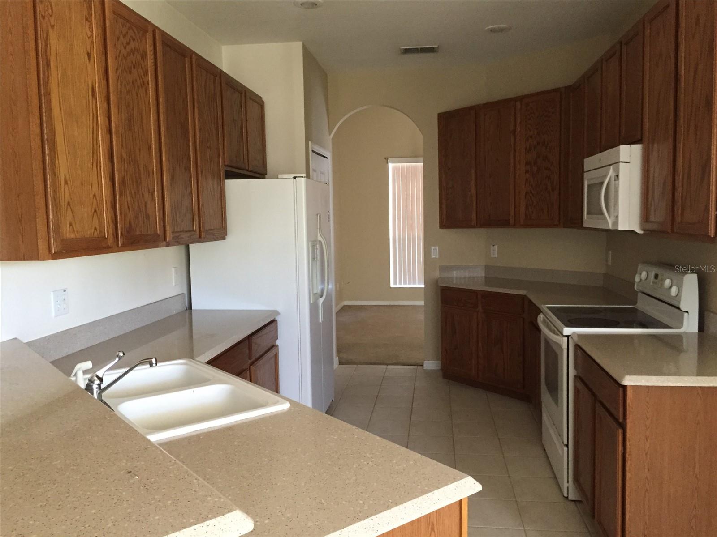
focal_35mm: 29
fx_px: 601
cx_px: 358
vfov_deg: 48.2
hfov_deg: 61.7
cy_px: 268
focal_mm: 4.15
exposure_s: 1/30
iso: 200
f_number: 2.2
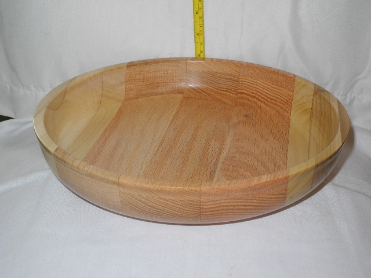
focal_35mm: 55
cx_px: 186
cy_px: 139
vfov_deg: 26.6
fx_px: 589
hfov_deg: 34.9
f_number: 3.5
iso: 200
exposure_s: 1/30
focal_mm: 11.8
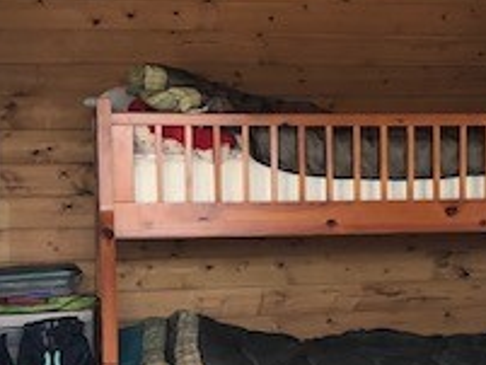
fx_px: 1250
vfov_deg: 16.6
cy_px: 244
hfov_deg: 21.7
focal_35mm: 89
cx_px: 404
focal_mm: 3.99
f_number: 1.8
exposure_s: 1/30
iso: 32
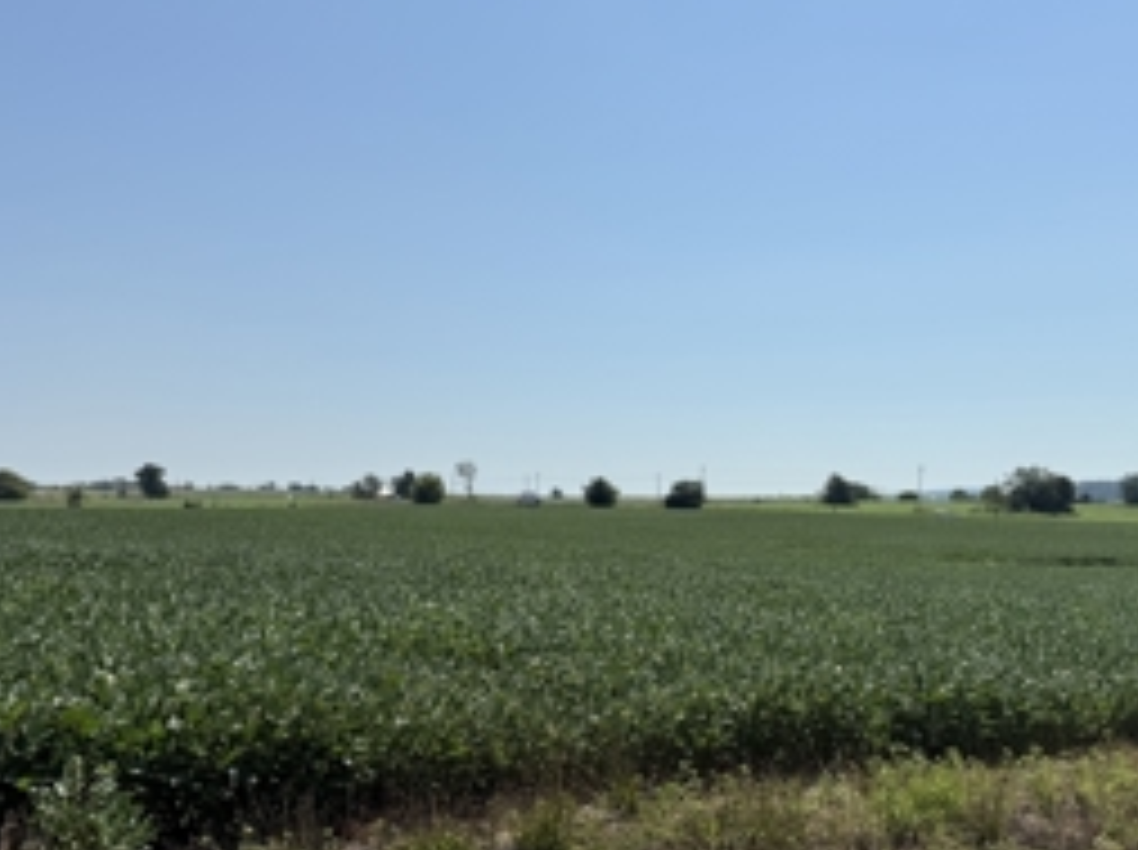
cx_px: 702
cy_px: 558
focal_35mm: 38
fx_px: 1247
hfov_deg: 48.6
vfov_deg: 37.3
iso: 80
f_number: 1.78
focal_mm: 6.76
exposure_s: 1/9091
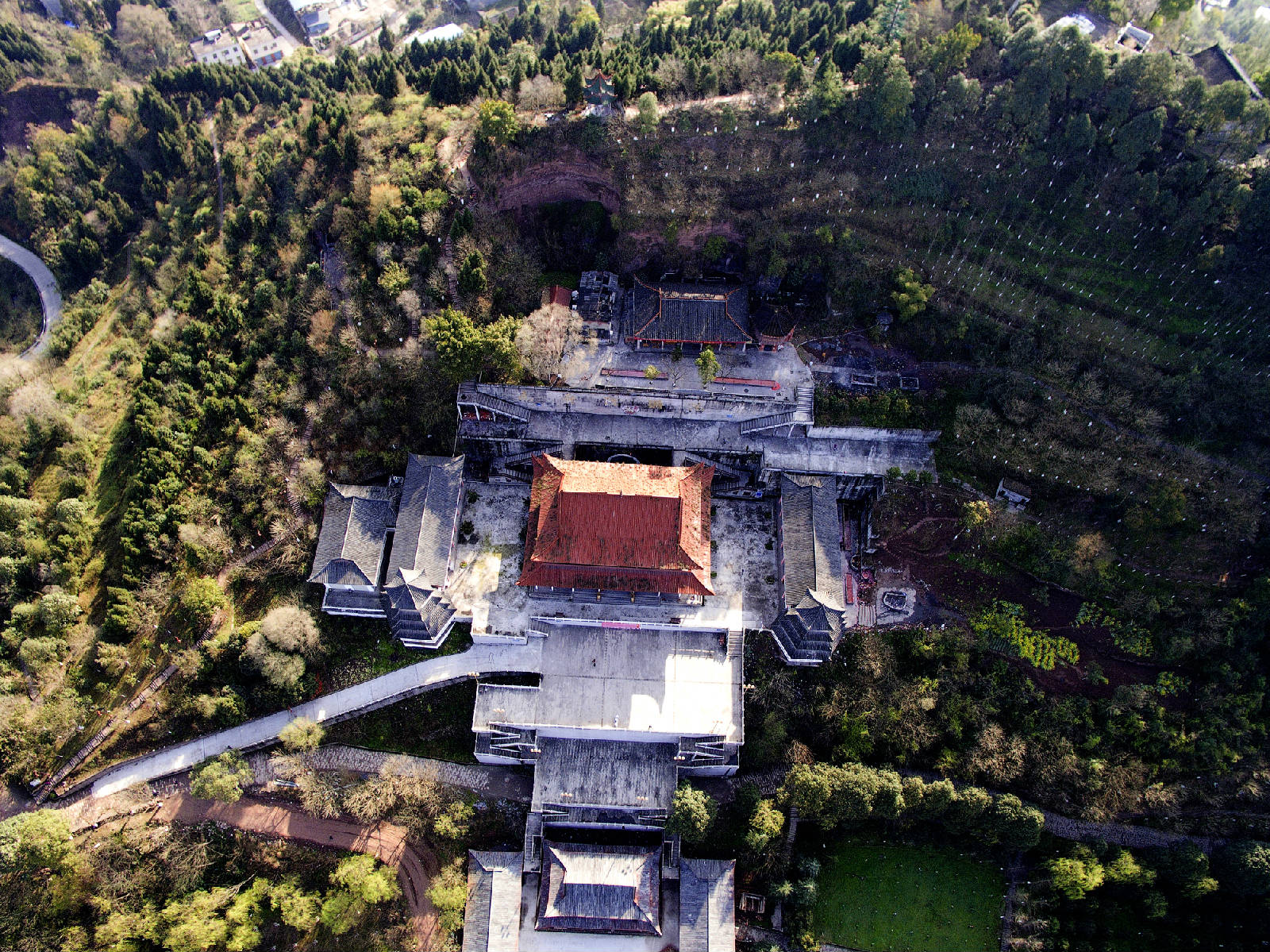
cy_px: 476
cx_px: 635
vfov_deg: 65.9
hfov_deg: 81.8
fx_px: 734
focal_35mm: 20
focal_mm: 3.61
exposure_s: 1/140
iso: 100
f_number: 2.8
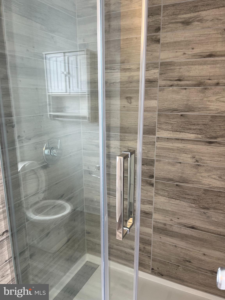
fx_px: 225
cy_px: 150
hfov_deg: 53.1
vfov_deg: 67.3
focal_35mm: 26
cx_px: 112
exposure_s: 1/60
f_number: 1.6
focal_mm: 5.1
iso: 64
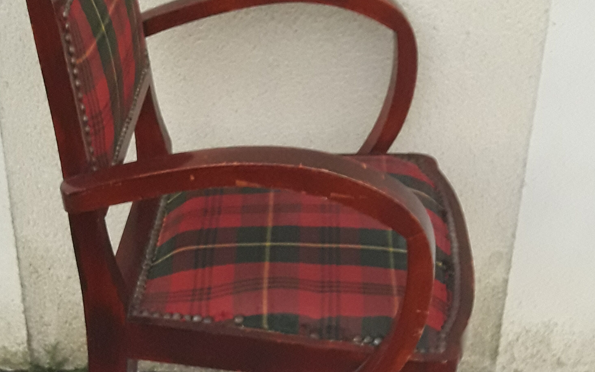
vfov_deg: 30.3
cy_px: 244
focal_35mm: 42
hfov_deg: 47.2
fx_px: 681
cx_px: 295
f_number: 1.9
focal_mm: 3.7
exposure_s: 1/17
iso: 200
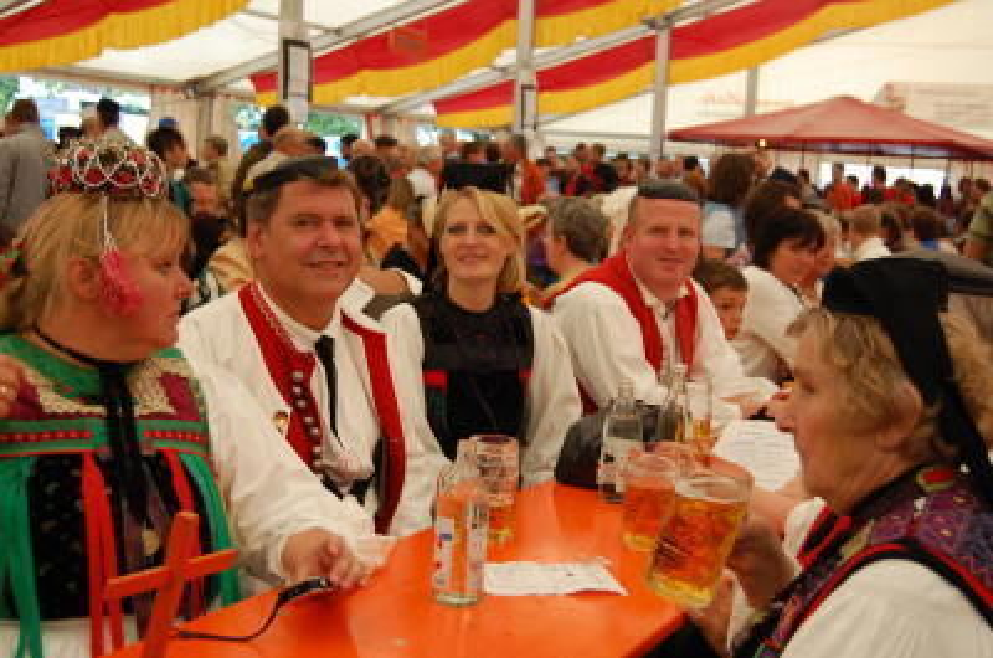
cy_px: 329
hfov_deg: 41.2
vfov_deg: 28.0
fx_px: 1321
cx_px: 496
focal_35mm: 48
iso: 400
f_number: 5
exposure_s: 1/100
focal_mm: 32
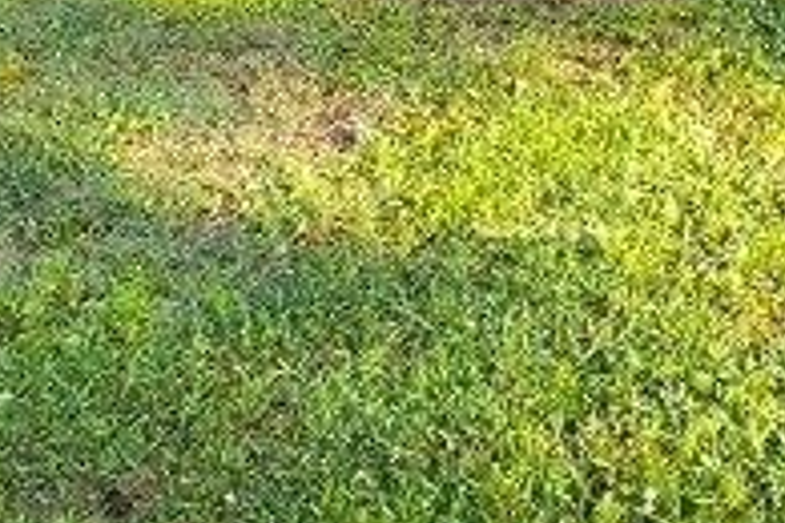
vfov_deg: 15.5
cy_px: -511
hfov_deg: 22.5
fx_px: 1548
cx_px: 1224
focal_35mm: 71
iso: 40
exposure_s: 1/417
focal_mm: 2.2
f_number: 1.9
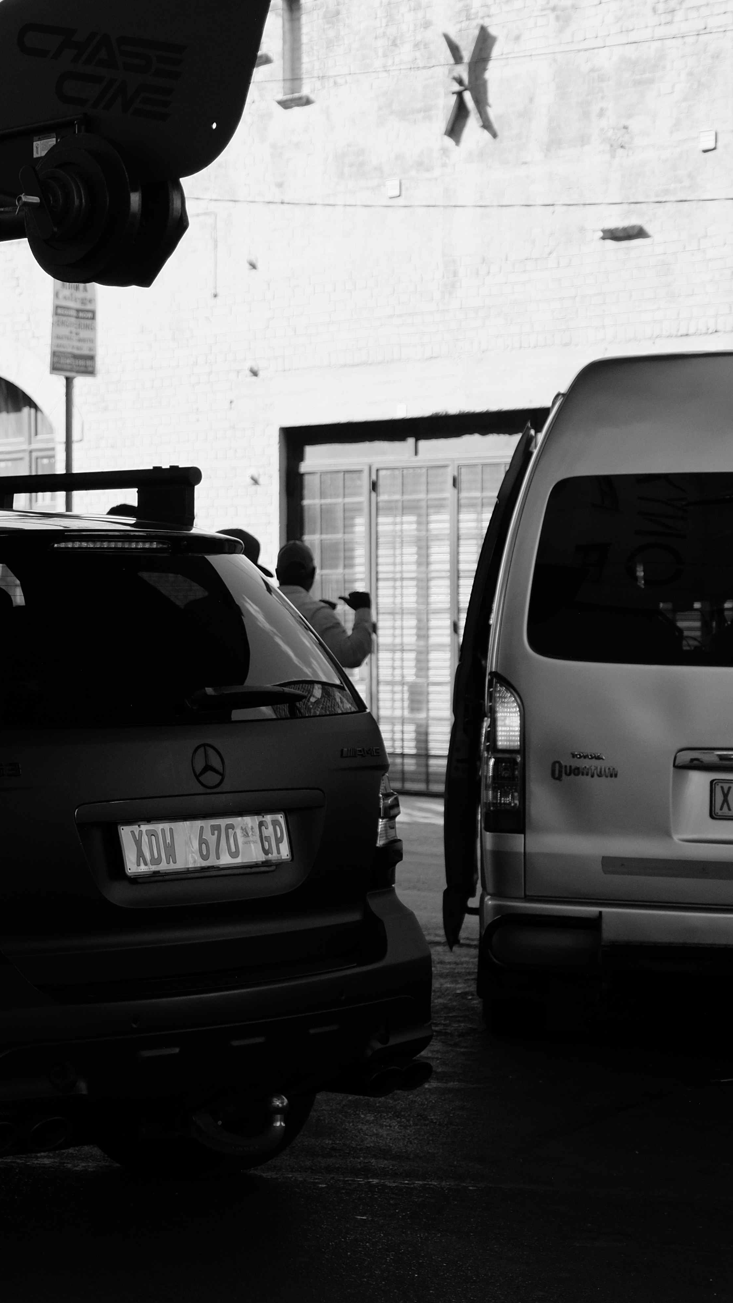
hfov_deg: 14.3
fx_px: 2799
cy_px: 657
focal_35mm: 81
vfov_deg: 26.2
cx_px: -231
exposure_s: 1/2000
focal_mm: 34.2
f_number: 2.8
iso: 800
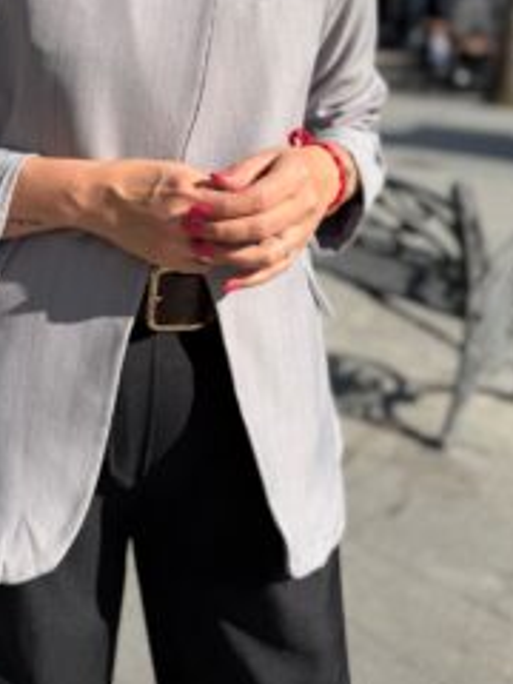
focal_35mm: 40
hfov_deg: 35.3
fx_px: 790
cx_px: 140
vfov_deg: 44.5
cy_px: 134
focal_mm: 6.76
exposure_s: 1/6173
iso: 80
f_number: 1.78
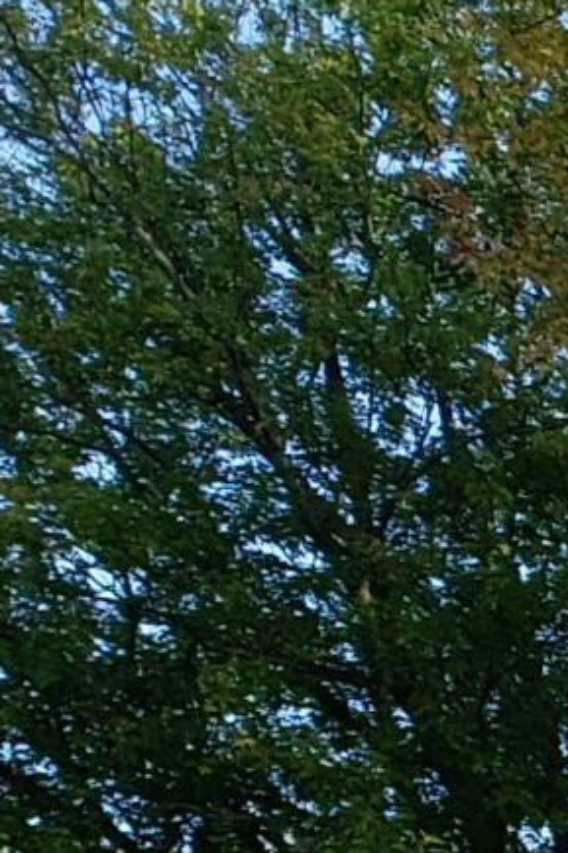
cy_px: 1311
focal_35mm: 187
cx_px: 2697
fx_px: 4429
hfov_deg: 5.7
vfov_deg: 10.6
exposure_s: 1/575
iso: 50
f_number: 2.4
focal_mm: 4.3
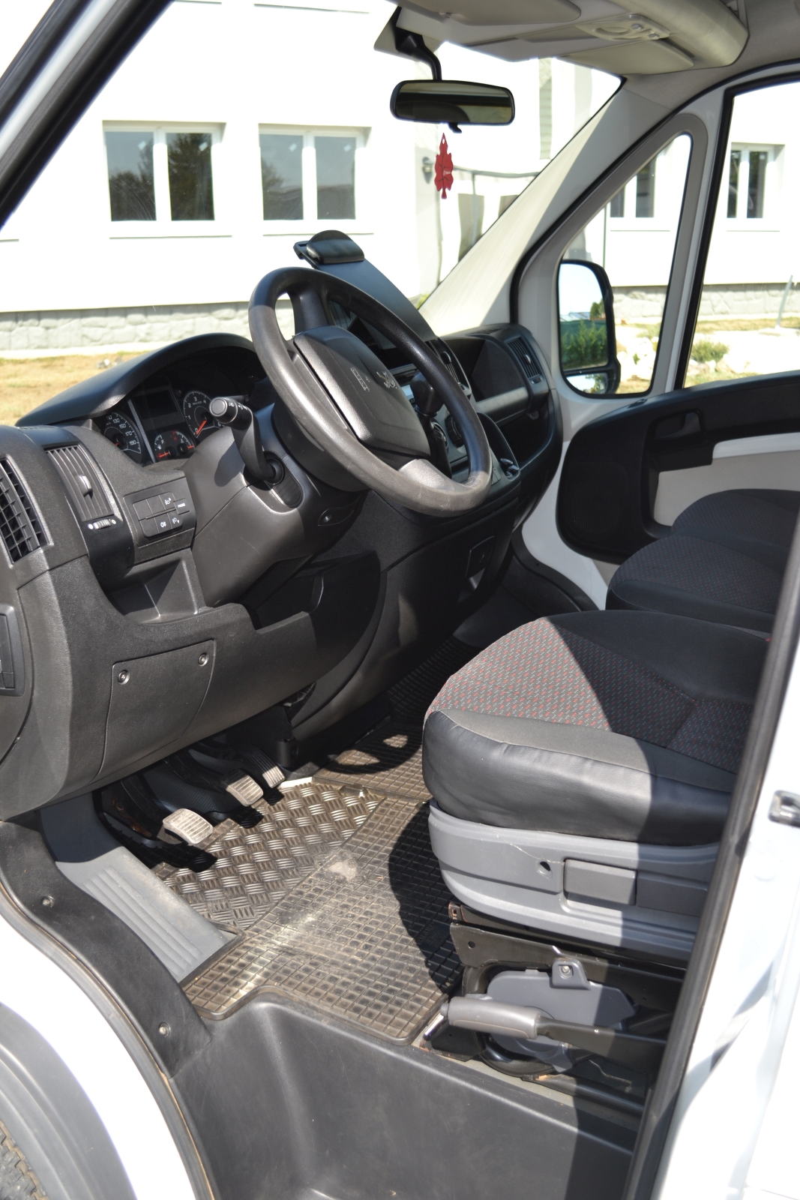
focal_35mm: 36
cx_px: 400
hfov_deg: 36.9
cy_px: 600
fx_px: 1200
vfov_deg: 53.1
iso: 100
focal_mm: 24
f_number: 4
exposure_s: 1/200
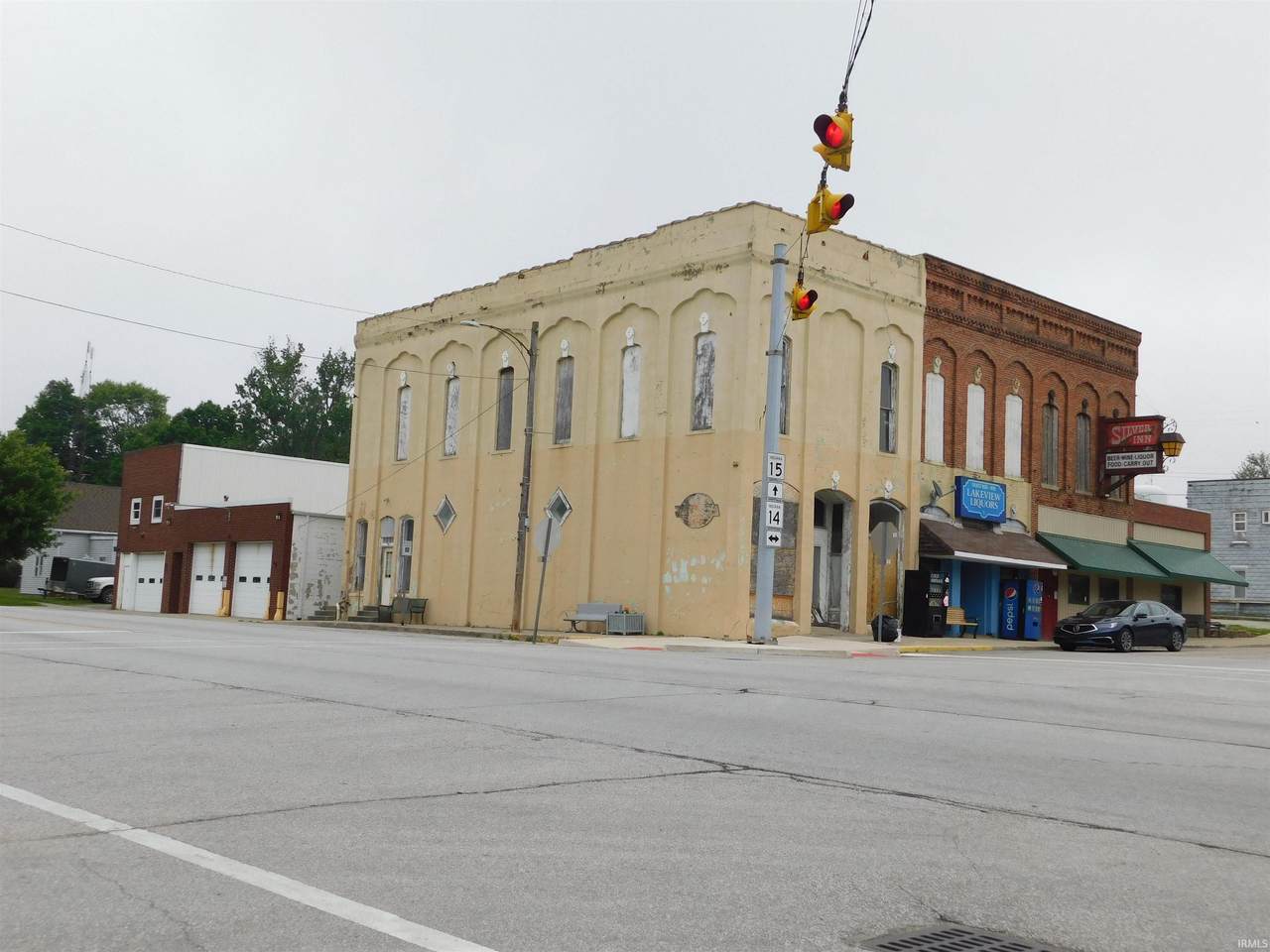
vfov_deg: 39.7
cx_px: 635
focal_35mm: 36
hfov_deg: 51.4
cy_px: 476
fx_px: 1321
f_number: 3.5
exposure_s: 1/500
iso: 125
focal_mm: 6.3
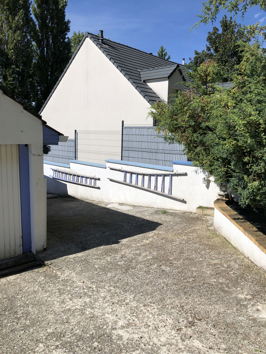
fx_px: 287
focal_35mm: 28
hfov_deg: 49.7
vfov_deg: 63.4
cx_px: 133
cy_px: 177
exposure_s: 1/4000
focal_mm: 3.99
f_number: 1.8
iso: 20
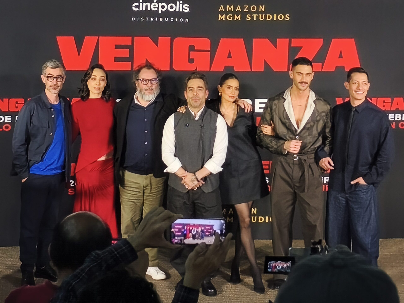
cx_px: 202
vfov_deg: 17.4
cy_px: 152
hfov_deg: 23.0
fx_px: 992
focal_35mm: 85
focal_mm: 6.14
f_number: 1.65
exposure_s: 1/60
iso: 400
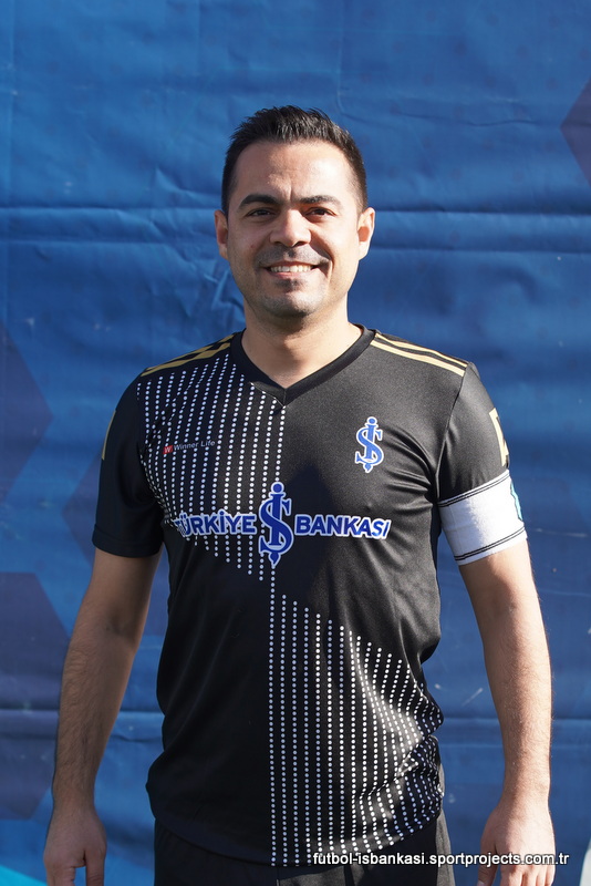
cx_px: 296
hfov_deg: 18.2
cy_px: 443
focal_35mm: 75
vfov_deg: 27.0
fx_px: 1845
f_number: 4.5
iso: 100
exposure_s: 1/320
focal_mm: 75
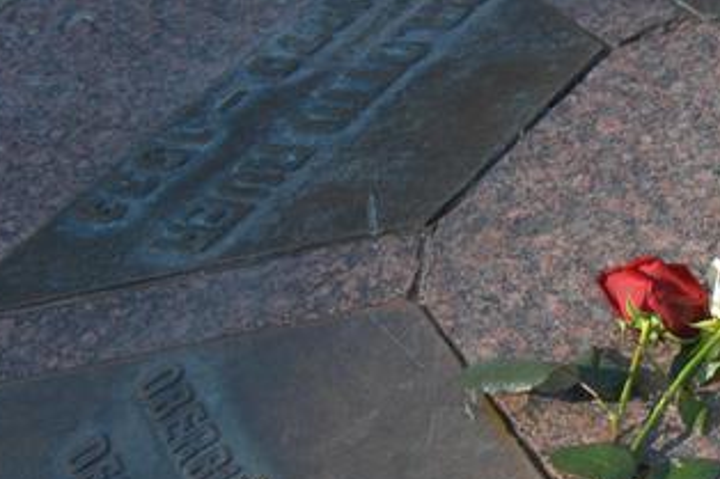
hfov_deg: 16.6
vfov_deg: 11.4
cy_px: 492
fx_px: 2373
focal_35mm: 119
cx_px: 839
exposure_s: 1/80
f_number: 13
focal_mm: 23
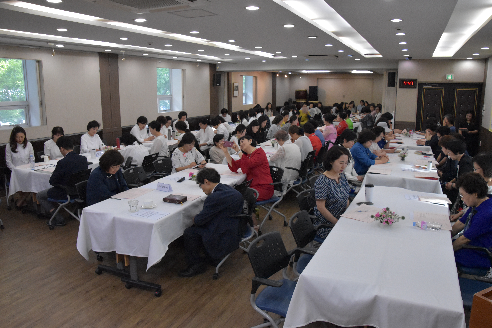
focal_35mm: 27
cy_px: 164
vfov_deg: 47.9
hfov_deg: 67.4
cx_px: 246
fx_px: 369
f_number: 8
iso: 4000
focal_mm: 18
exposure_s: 1/250
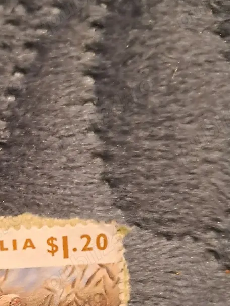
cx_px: 2
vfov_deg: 33.3
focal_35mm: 55
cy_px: 270
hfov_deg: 25.3
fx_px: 487
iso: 500
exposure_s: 1/25
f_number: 1.8
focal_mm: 4.65
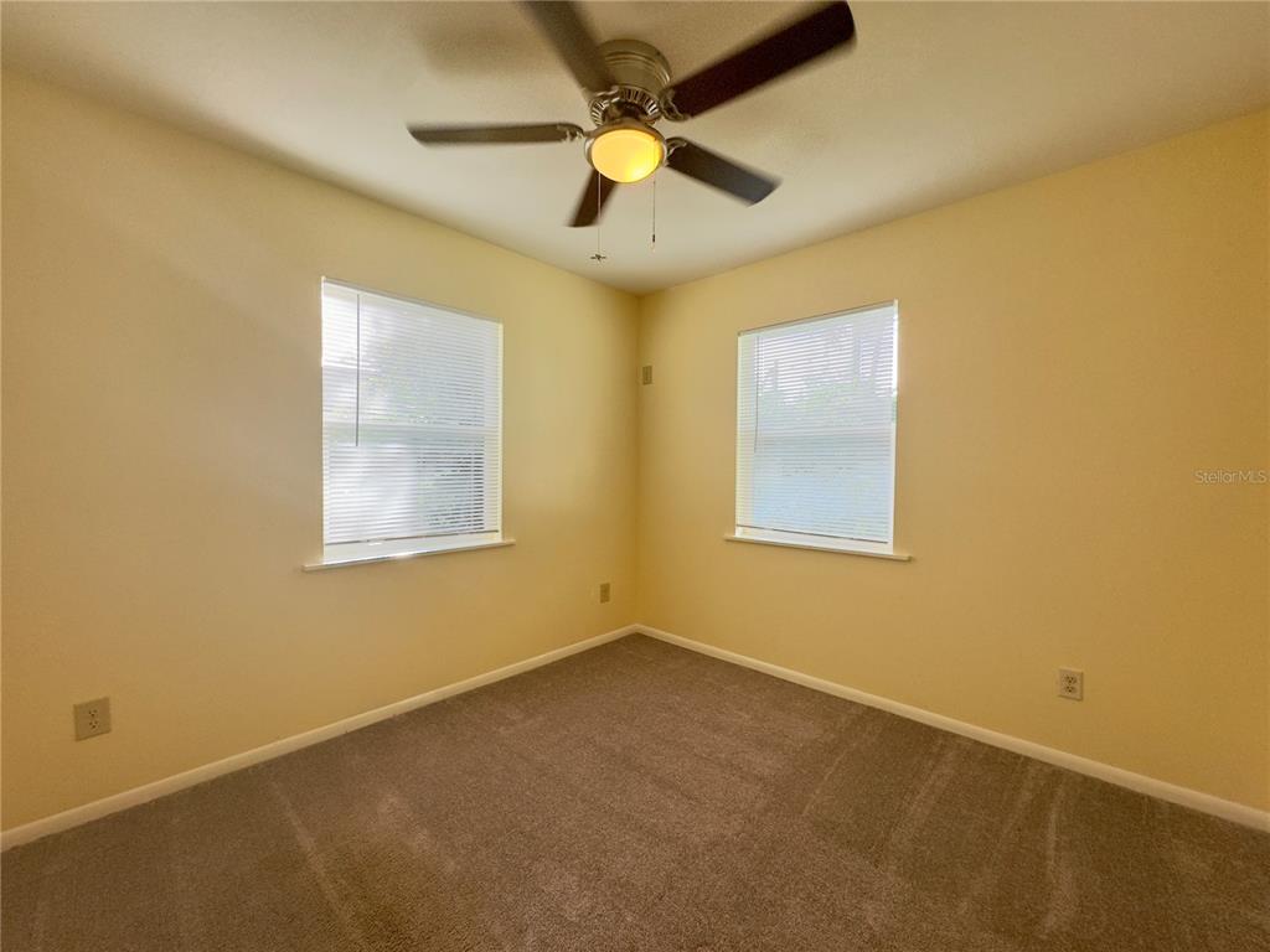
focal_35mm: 14
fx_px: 514
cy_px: 476
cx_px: 635
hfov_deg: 102.1
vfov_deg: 85.7
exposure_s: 1/120
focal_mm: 2.22
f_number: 2.2
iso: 125
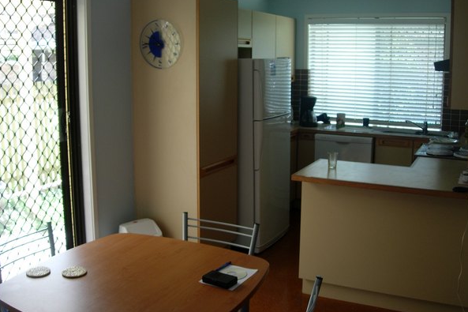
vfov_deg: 33.4
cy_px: 149
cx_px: 234
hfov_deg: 48.5
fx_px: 520
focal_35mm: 40
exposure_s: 1/57
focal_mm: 7.8
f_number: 2.8
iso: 79
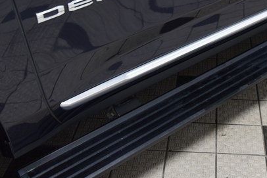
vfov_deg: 21.3
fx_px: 473
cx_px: 189
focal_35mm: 64
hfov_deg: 31.1
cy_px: 82
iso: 1250
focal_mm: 27
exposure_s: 1/15
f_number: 6.3
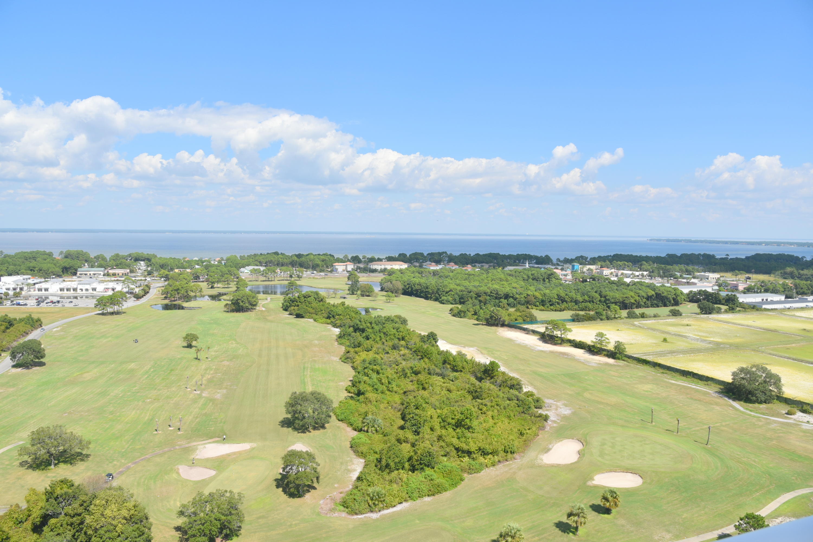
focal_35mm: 24
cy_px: 271
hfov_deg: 73.7
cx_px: 406
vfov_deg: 53.1
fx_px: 542
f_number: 10
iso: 200
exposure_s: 1/400
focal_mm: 24
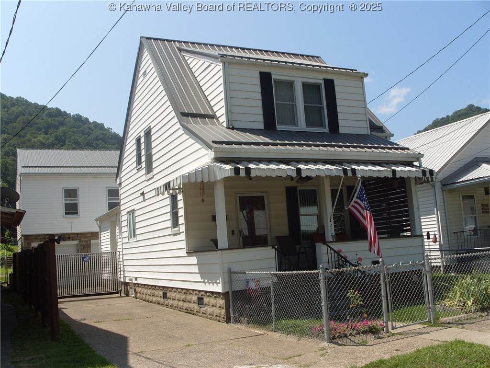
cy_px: 184
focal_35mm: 35
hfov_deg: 52.6
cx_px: 245
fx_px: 495
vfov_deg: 40.7
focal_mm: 7.8
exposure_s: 1/500
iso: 80
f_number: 6.3
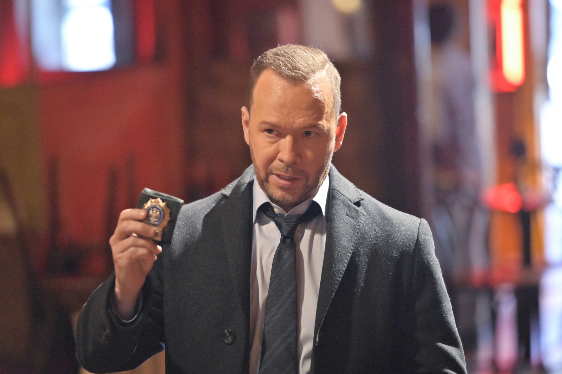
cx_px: 281
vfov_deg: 6.9
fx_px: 3120
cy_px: 187
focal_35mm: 200
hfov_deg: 10.3
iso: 6400
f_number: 2.8
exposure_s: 1/250
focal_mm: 200
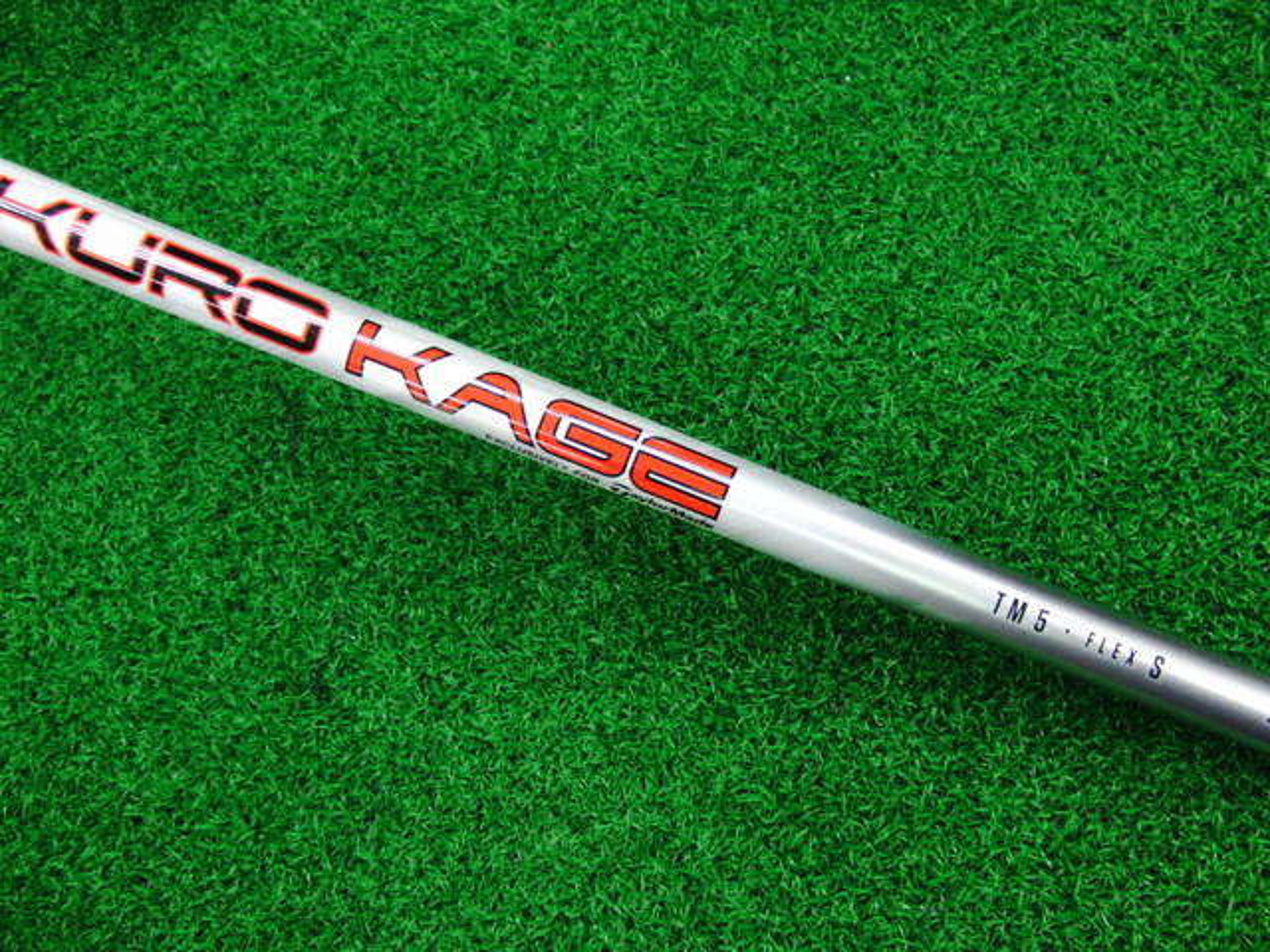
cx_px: 635
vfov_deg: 38.7
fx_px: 1357
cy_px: 476
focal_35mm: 37
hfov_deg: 50.1
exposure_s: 1/40
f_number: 3.6
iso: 400
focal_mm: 6.42
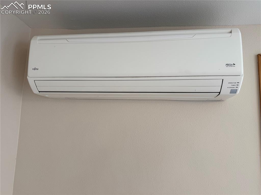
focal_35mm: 24
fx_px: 181
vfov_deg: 56.8
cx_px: 130
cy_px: 98
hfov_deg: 71.6
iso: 125
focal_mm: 6.76
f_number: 1.78
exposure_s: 1/120
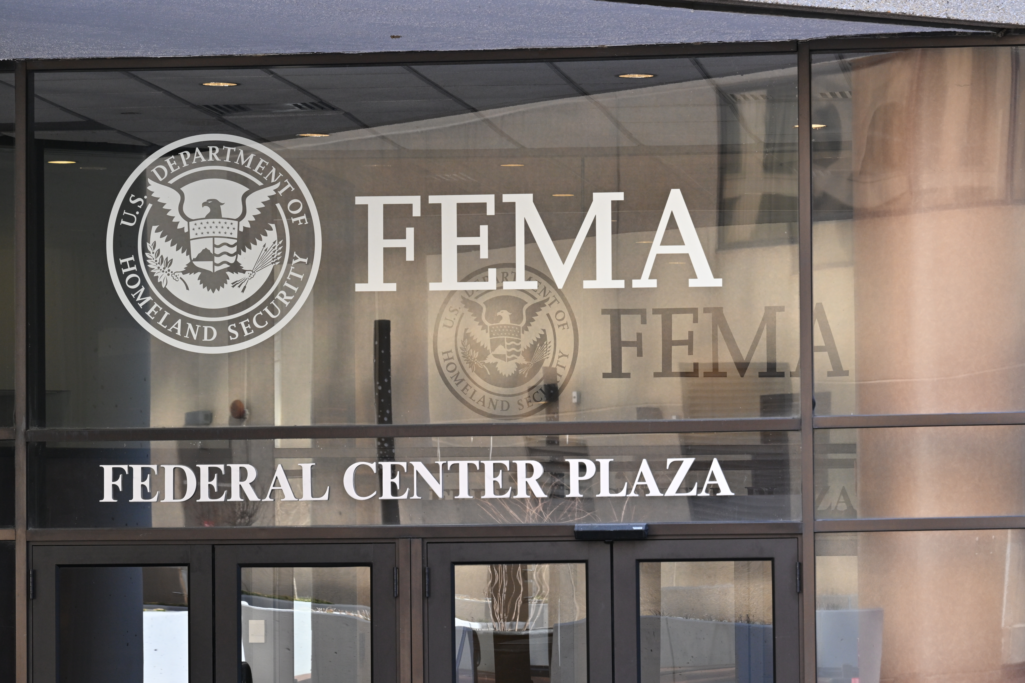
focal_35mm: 120
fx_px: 3416
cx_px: 512
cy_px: 342
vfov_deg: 11.4
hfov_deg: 17.1
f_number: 8
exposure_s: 1/100
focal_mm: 120
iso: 500
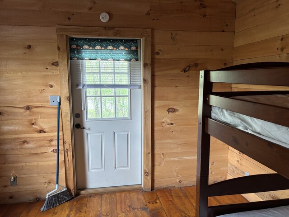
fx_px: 217
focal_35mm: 26
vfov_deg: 53.1
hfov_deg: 67.3
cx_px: 144
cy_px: 108
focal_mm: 5.96
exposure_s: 1/60
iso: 250
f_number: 1.6
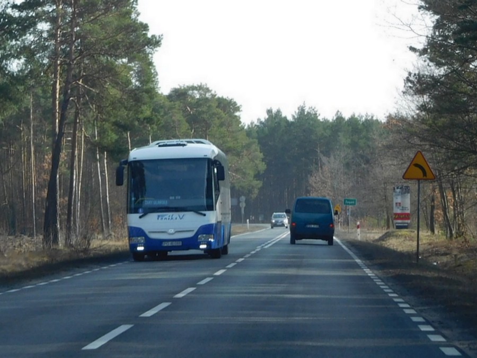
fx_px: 965
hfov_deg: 27.8
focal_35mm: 70
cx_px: 238
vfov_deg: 21.0
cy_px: 179
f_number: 4.5
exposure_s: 1/250
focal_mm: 12.5
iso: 125
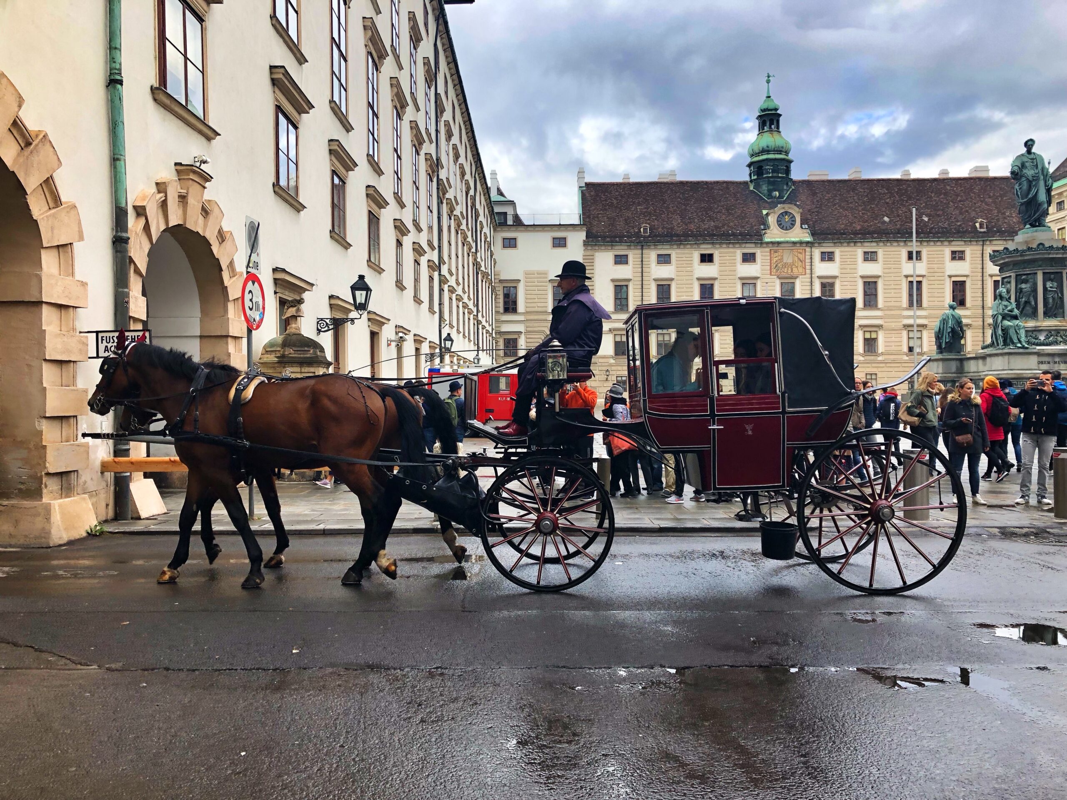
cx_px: 534
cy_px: 400
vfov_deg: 49.7
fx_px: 863
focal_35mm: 28
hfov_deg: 63.4
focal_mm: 4
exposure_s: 1/640
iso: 20
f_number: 1.8
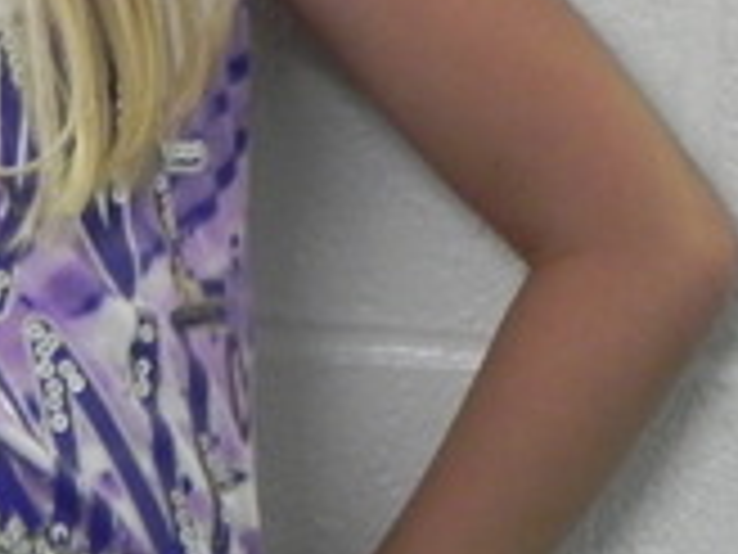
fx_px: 5500
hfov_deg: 7.6
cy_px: -198
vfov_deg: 5.7
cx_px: -297
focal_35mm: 258
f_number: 3.5
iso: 314
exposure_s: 1/30
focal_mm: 11.8
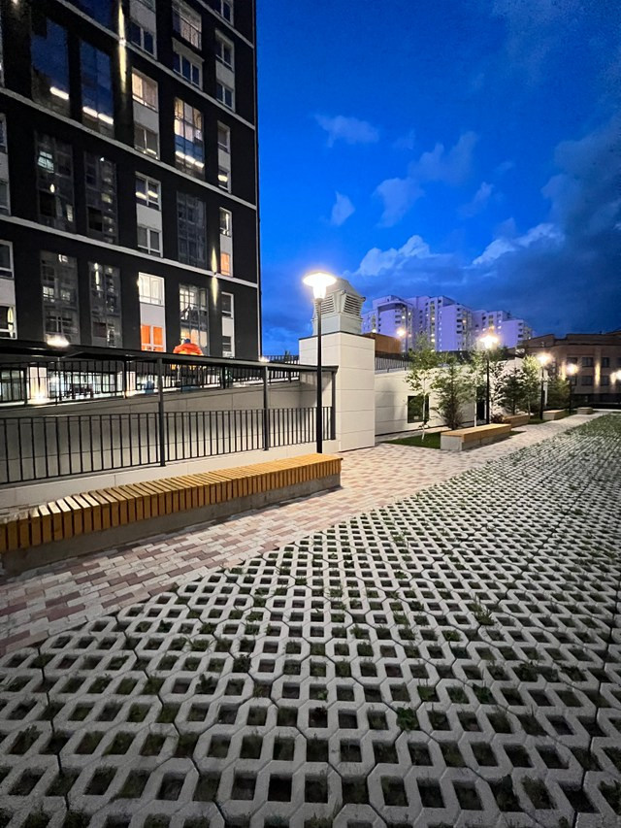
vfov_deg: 106.2
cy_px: 414
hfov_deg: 89.9
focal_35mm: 13
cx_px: 310
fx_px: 311
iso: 2000
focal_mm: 1.57
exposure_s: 1/25
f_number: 1.8
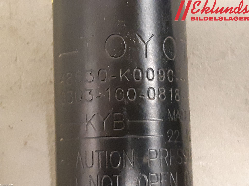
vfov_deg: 53.1
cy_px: 93
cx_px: 124
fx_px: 187
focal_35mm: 26
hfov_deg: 67.3
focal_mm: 3.93
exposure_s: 1/25
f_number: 1.7
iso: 500
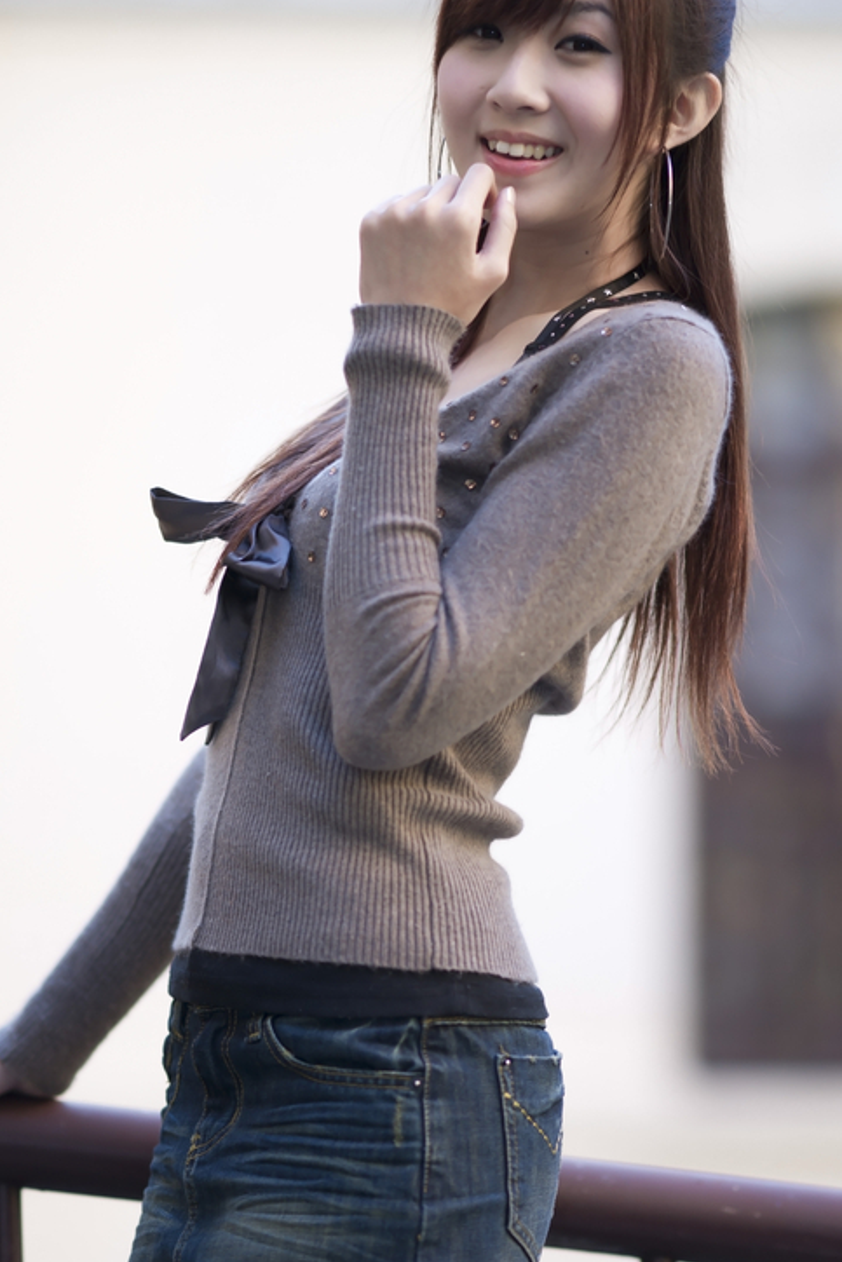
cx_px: 440
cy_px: 687
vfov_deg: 10.8
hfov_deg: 7.2
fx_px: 6697
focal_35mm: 191
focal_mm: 135
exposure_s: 1/125
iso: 100
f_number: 1.8
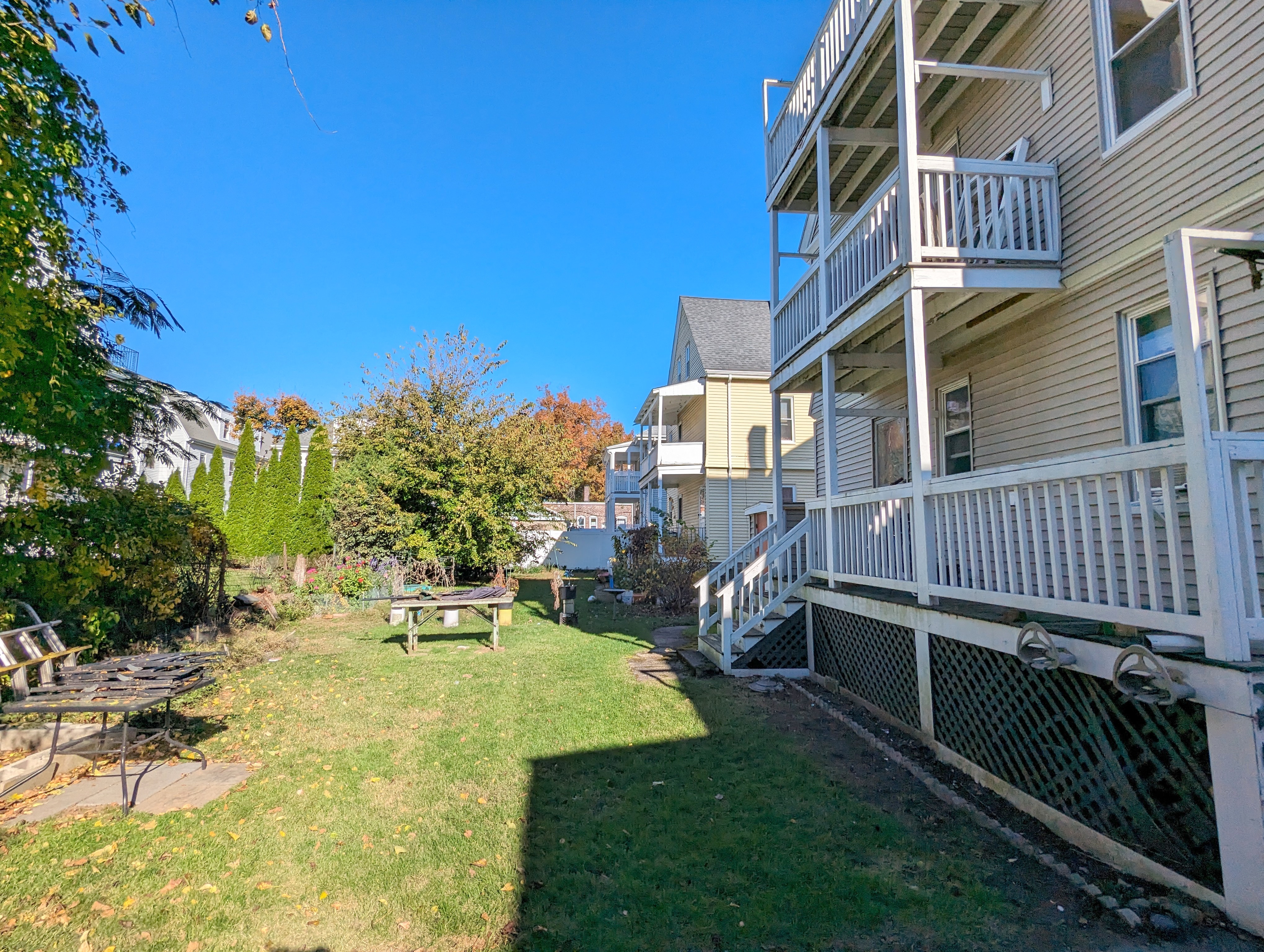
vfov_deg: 78.2
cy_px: 476
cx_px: 632
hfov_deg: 94.4
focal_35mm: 16
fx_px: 585
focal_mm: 2.35
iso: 51
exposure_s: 1/2160
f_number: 2.2
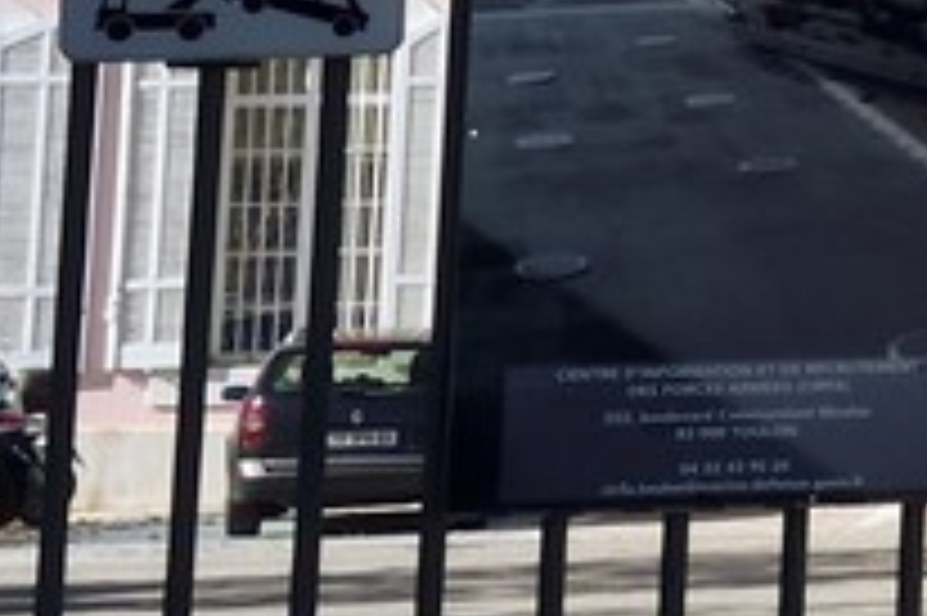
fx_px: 7590
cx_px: 3573
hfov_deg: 6.0
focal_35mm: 295
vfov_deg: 4.5
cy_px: -908
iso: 200
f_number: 16
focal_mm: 38
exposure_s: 1/200
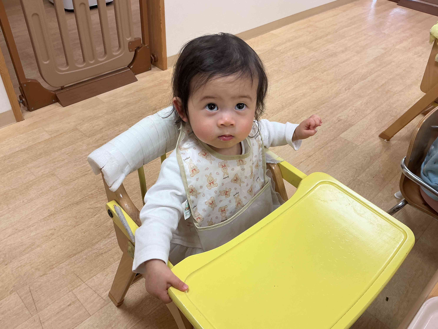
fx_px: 367
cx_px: 219
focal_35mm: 29
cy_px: 164
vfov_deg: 48.2
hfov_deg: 61.7
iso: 25
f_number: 1.8
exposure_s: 1/120
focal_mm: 3
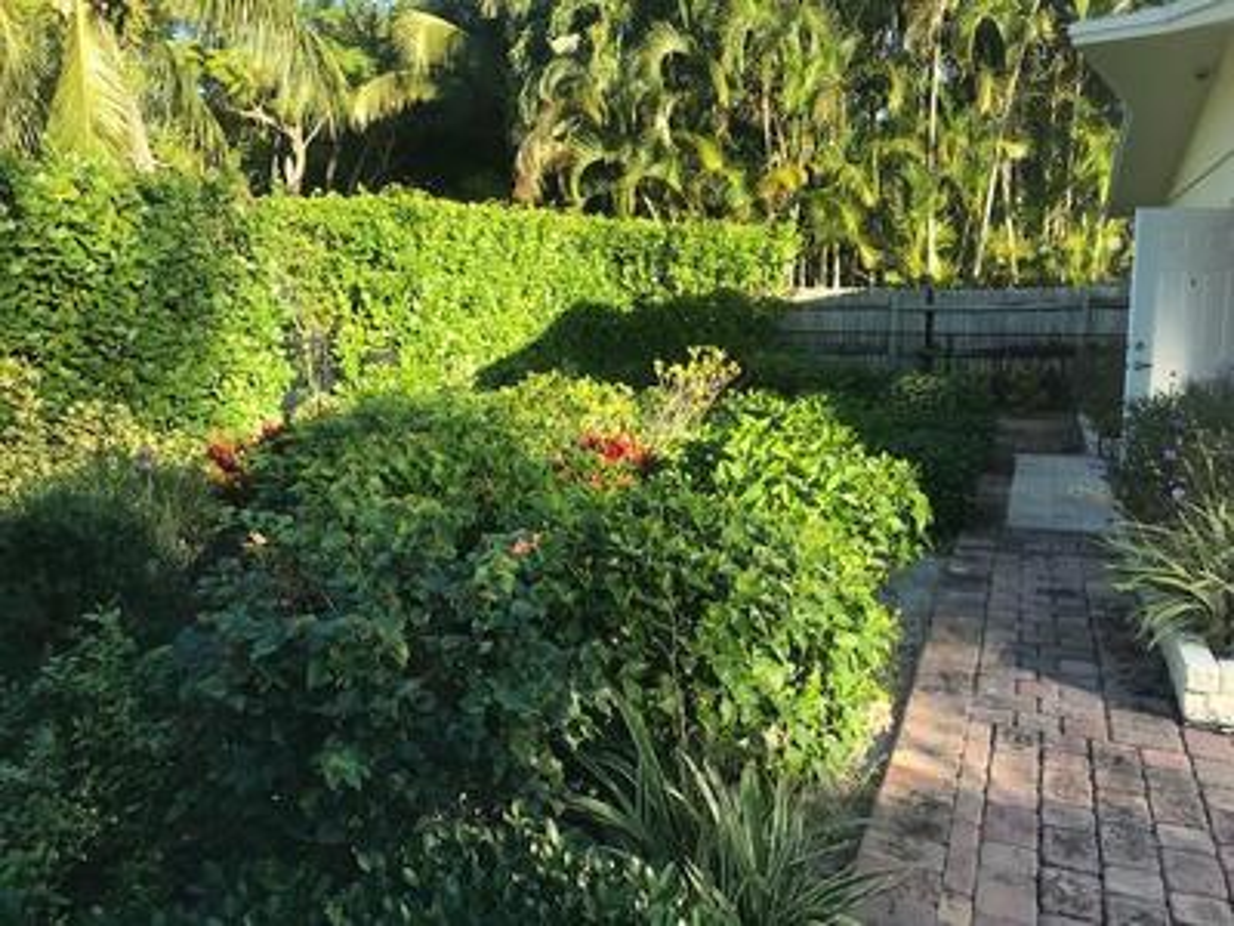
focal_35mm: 28
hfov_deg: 63.4
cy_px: 463
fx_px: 998
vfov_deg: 49.7
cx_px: 617
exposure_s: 1/414
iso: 20
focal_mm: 3.99
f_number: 1.8
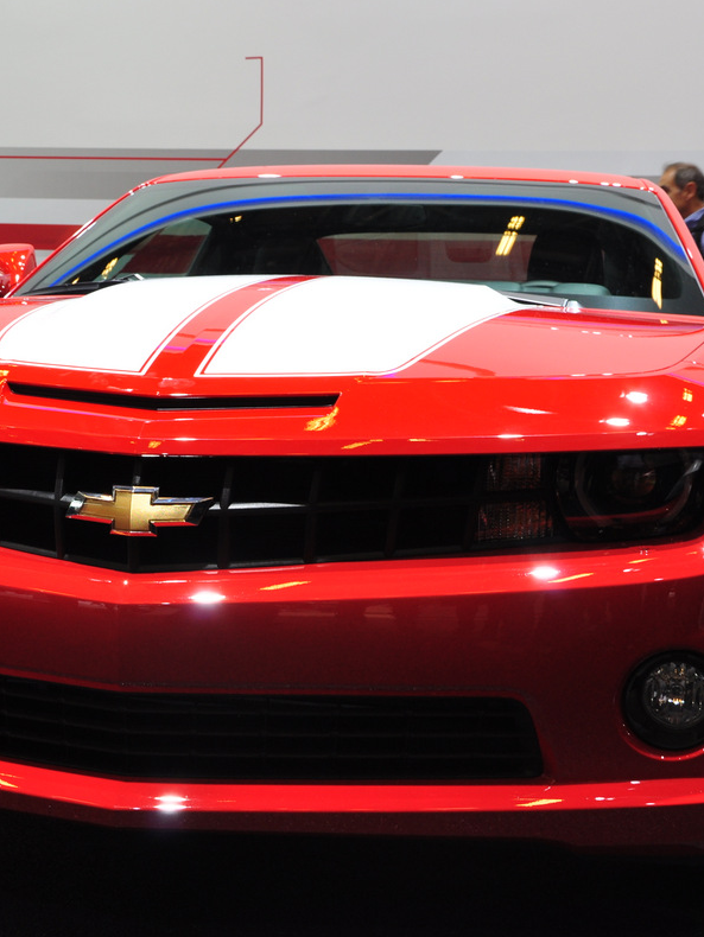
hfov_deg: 21.0
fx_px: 1897
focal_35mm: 70
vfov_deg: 27.8
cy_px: 470
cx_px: 246
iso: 400
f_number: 8
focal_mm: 32
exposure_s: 1/50
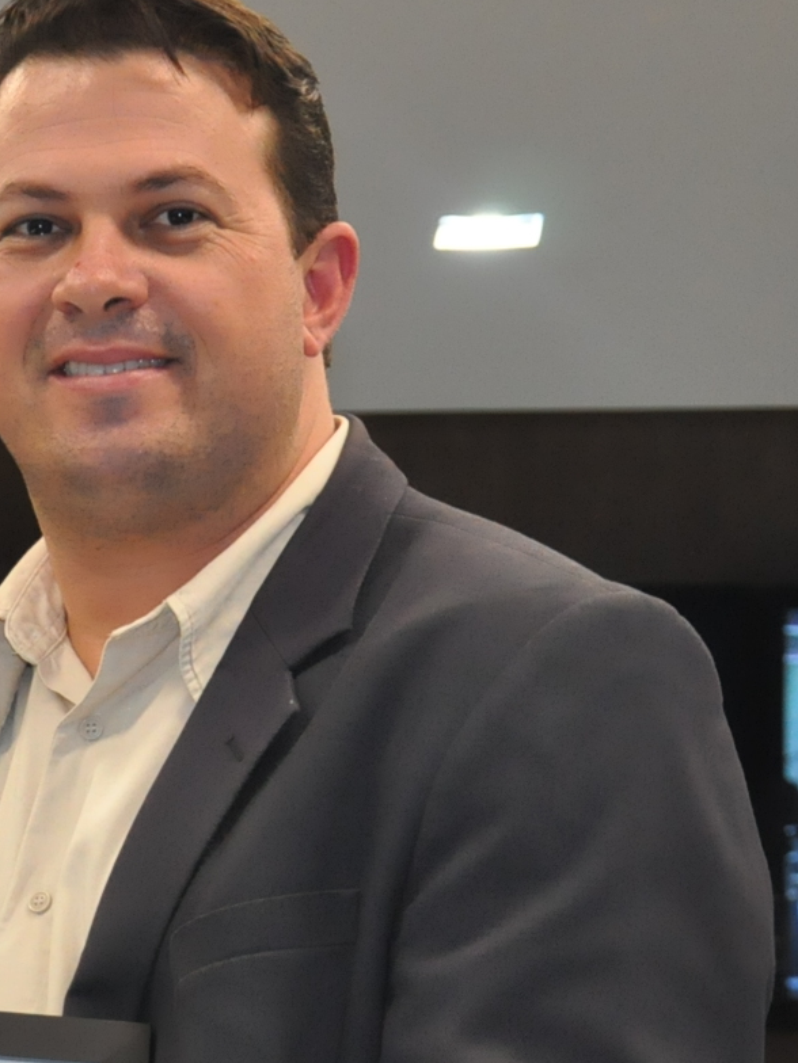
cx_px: -341
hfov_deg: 7.7
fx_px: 5809
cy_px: 884
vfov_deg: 10.4
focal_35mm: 189
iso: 2000
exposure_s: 1/160
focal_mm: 48
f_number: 5
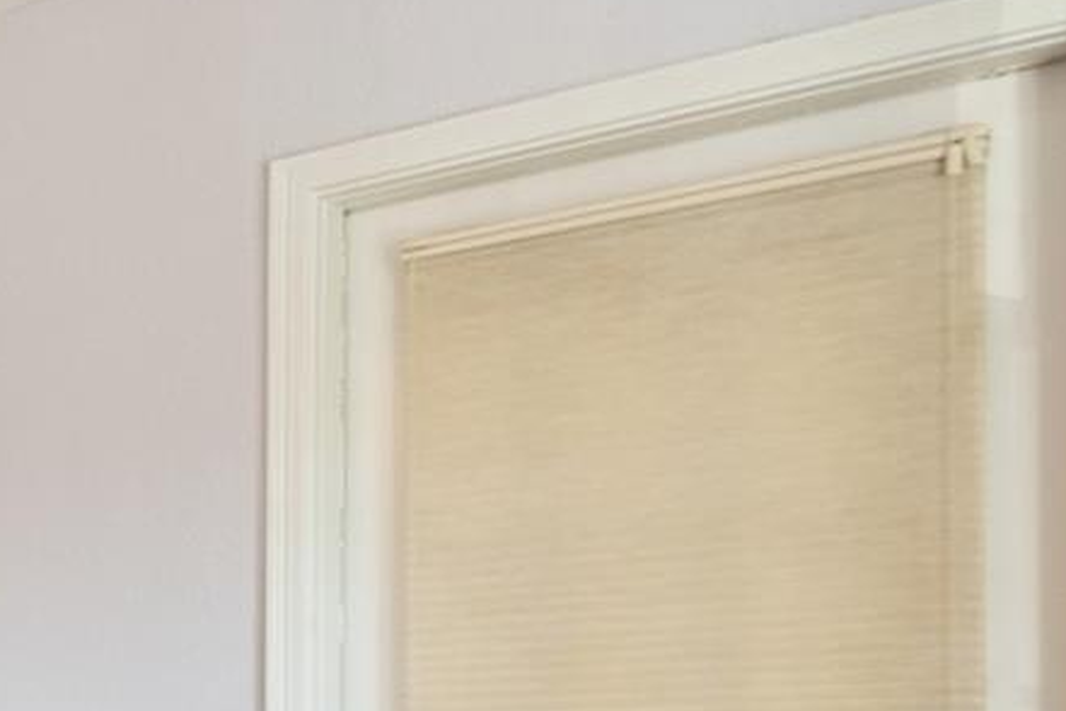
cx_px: -766
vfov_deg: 21.5
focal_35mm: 60
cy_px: 791
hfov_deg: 22.6
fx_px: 1771
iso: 200
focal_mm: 11
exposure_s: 1/13
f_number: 8
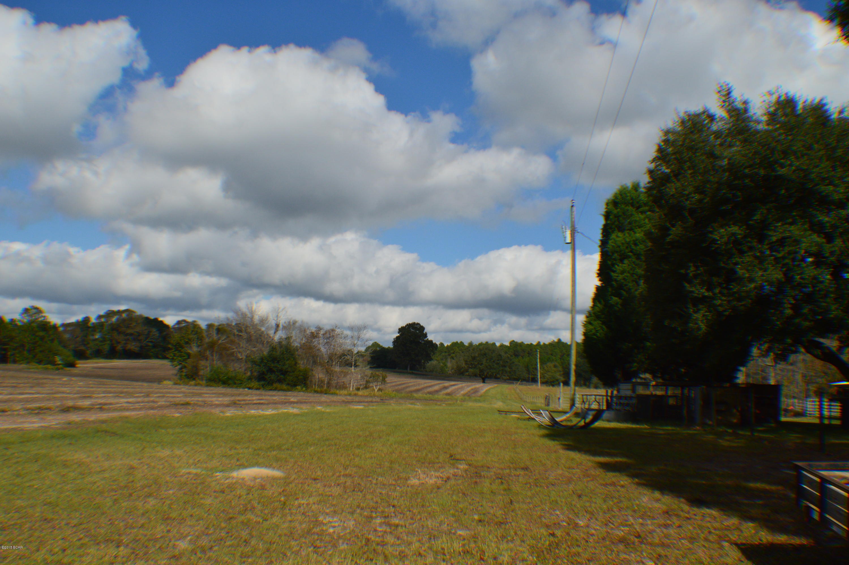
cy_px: 282
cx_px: 424
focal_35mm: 39
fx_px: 919
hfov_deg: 49.6
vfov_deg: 34.1
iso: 360
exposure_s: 1/500
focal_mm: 26
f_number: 11
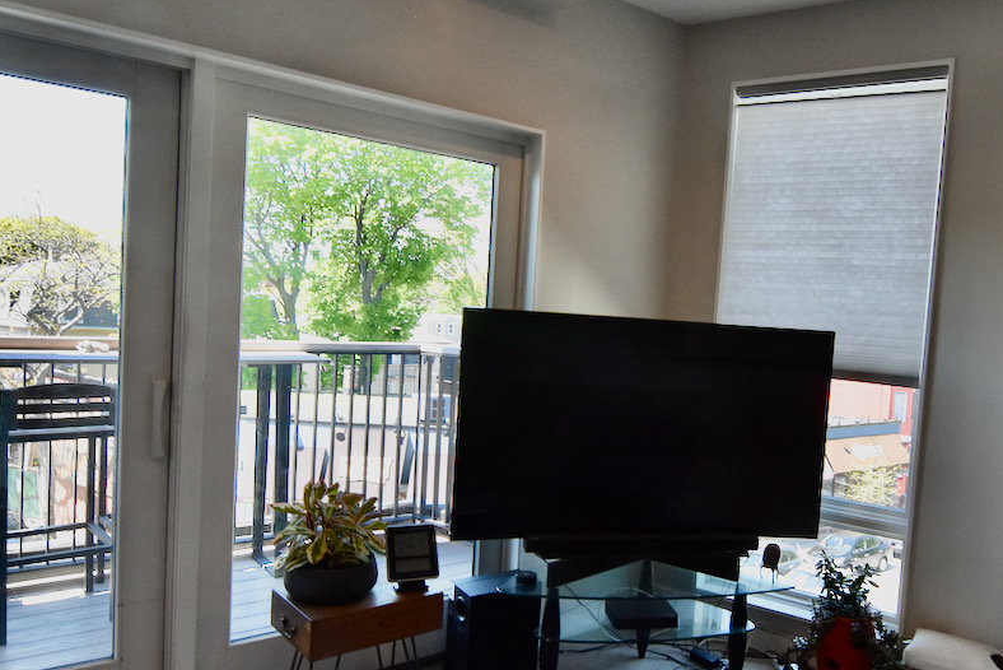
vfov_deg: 48.3
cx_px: 610
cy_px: 348
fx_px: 747
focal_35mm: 27
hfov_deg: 67.0
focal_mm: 11
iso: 800
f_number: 7.1
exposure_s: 1/200
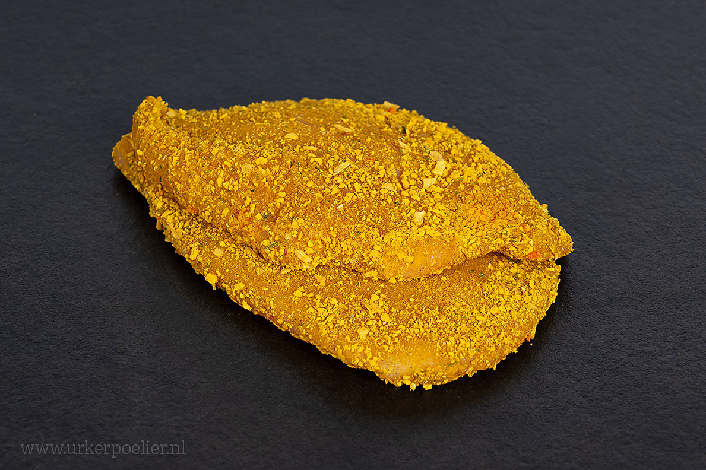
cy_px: 236
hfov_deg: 19.3
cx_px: 352
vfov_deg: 12.9
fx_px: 2078
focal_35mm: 106
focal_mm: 105
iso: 100
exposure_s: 1/160
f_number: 9
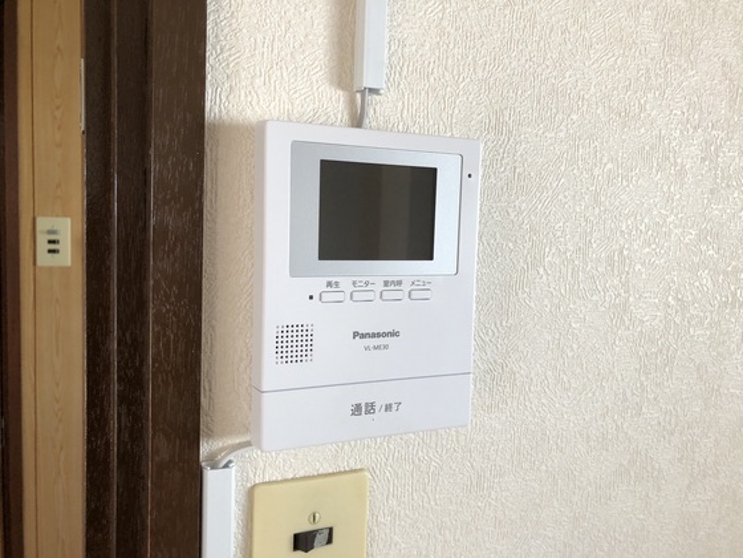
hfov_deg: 63.4
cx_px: 372
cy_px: 279
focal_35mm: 28
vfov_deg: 49.7
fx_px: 601
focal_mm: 3.99
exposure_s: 1/30
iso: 32
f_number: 1.8
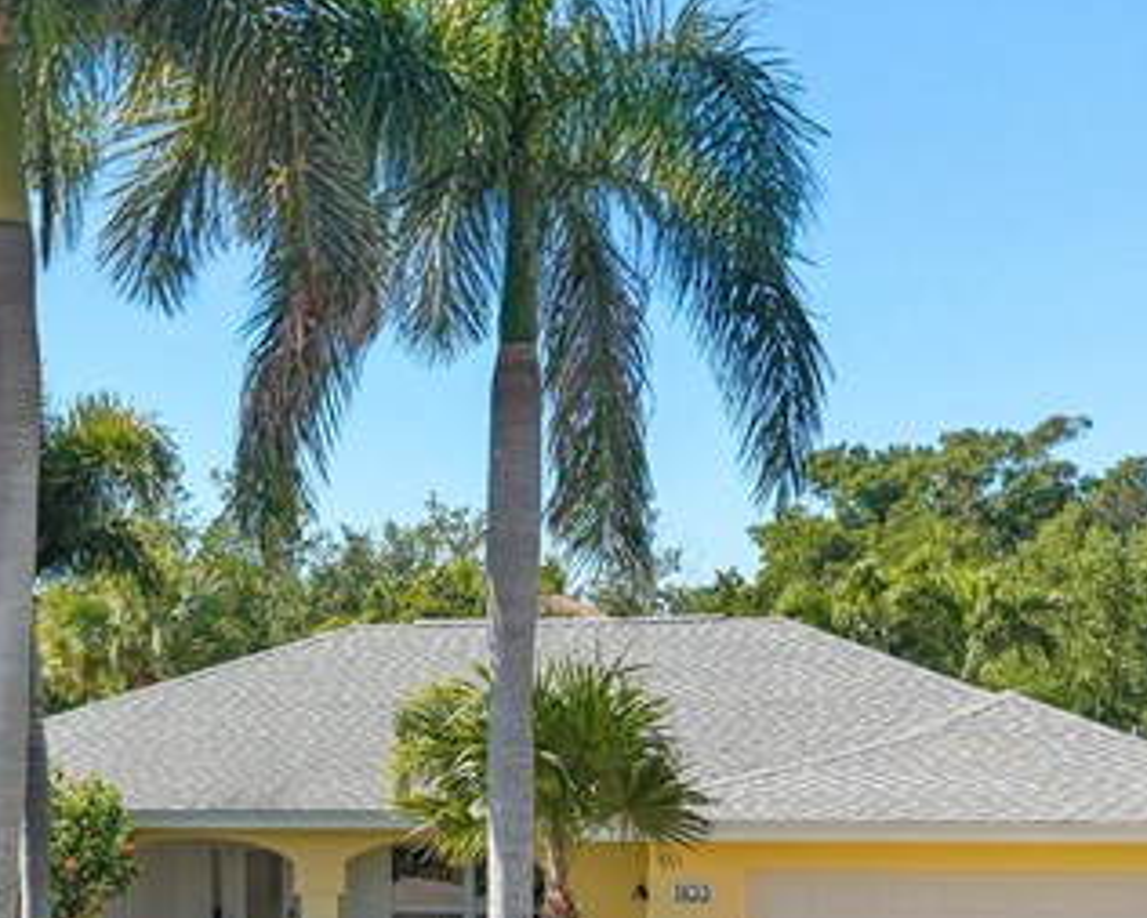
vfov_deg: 19.9
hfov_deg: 25.0
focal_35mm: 76
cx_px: 425
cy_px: 798
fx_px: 2581
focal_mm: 8.67
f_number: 1.8
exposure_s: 1/320
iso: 100
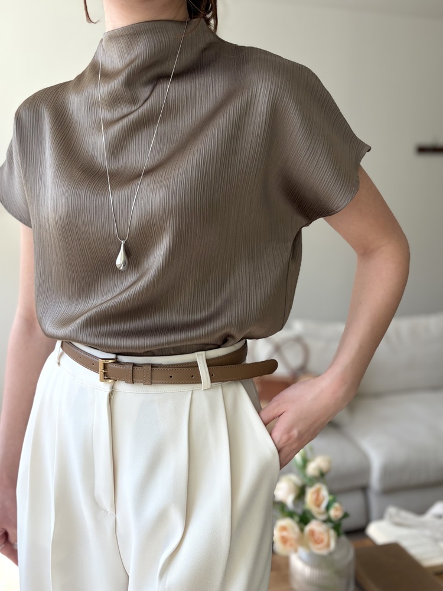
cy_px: 296
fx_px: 444
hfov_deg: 53.1
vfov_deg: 67.3
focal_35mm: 26
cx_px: 222
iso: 40
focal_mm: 5.96
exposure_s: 1/286
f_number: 1.6
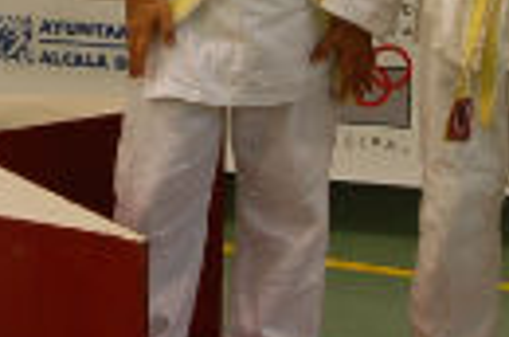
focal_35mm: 194
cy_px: -243
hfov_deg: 10.5
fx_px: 2736
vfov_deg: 6.9
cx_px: -35
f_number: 4
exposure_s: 1/60
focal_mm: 28
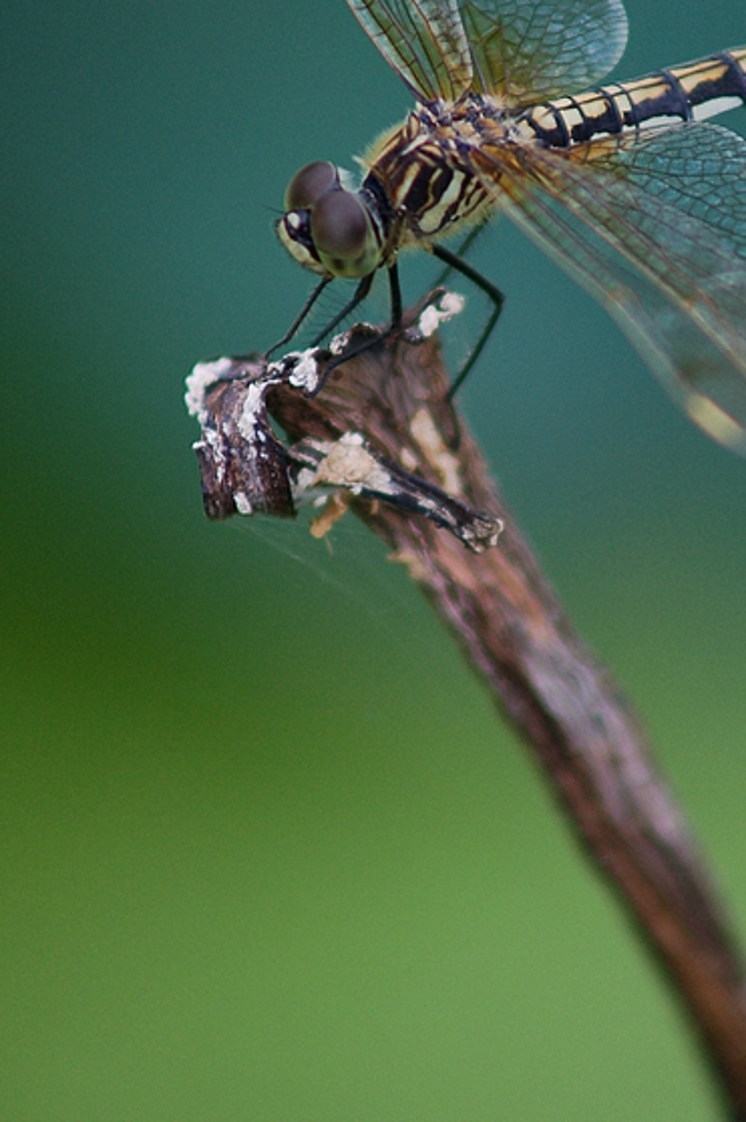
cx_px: 535
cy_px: 430
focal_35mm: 508
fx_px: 15819
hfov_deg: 2.7
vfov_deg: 4.1
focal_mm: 210
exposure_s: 1/250
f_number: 4
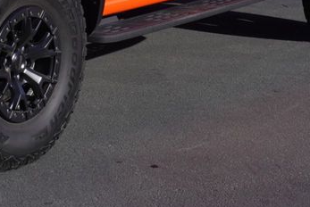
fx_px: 1069
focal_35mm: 124
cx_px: -4
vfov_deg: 10.8
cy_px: -69
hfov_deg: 16.2
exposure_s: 1/125
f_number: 11
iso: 100
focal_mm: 28
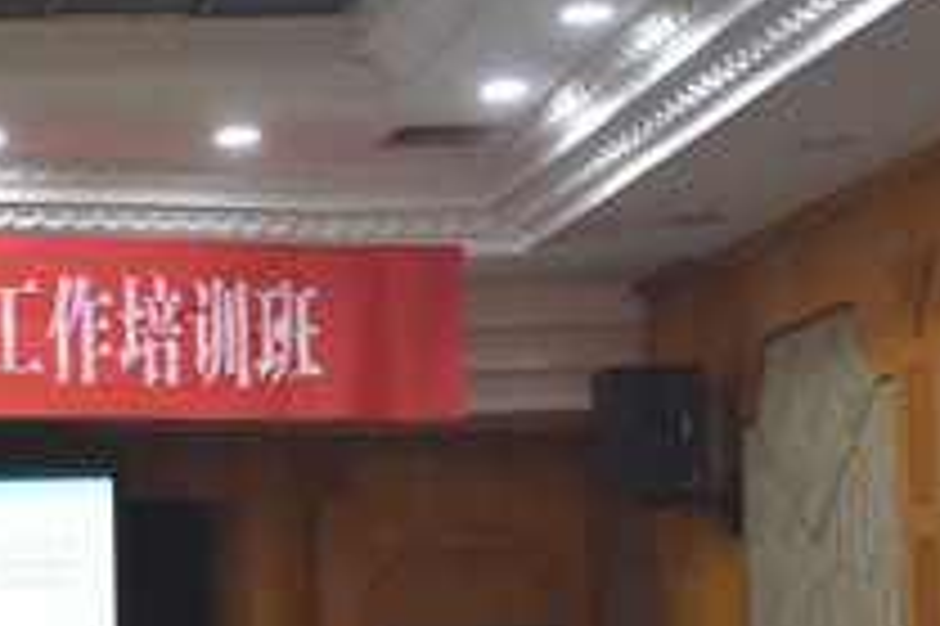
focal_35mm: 112
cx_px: -261
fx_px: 2922
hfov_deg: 17.2
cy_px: 554
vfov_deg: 12.1
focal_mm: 26
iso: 1000
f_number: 4.5
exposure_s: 1/80
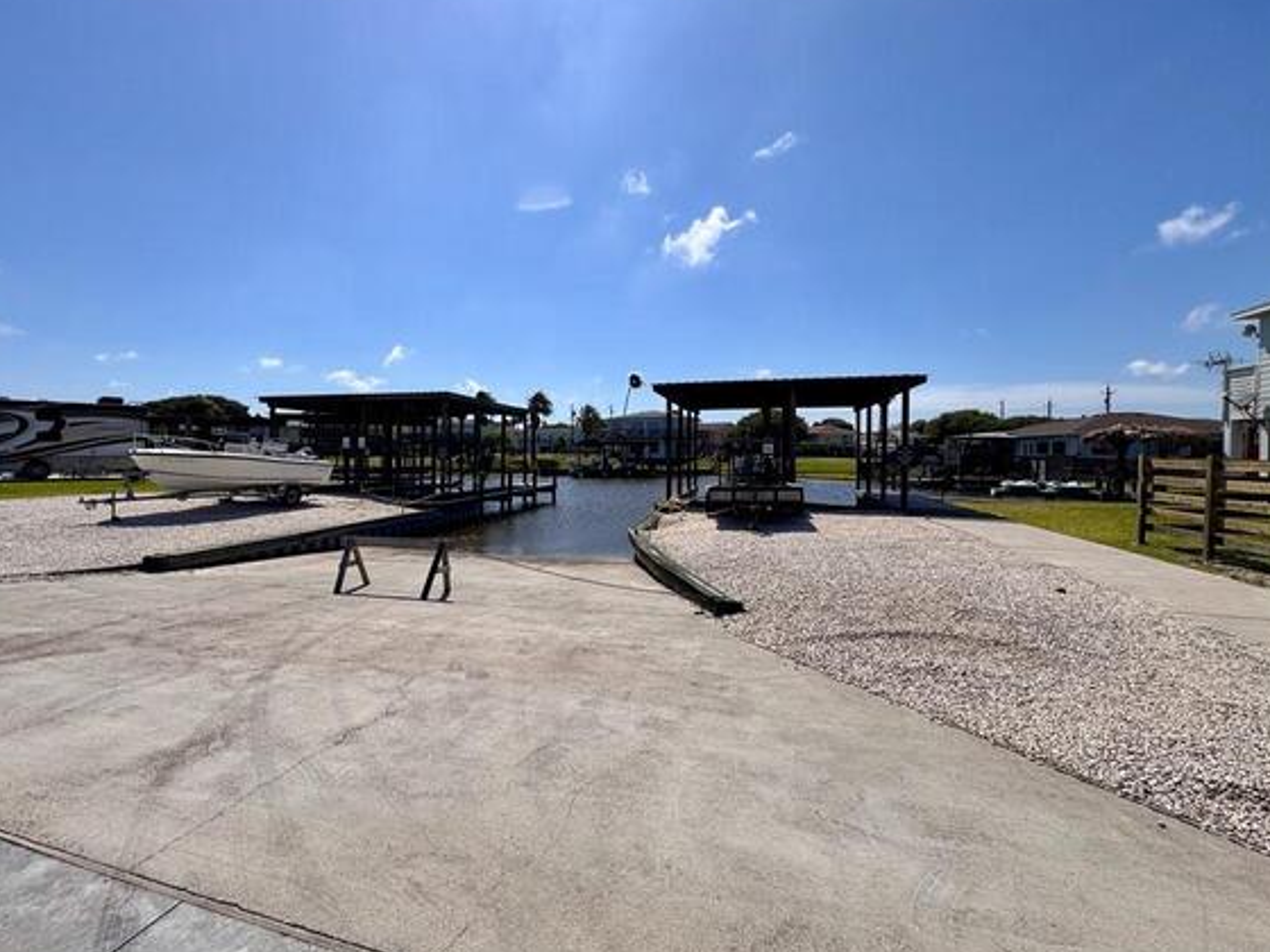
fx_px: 587
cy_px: 474
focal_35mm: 16
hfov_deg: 94.2
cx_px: 574
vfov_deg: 78.1
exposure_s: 1/3906
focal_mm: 2.22
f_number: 2.2
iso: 50
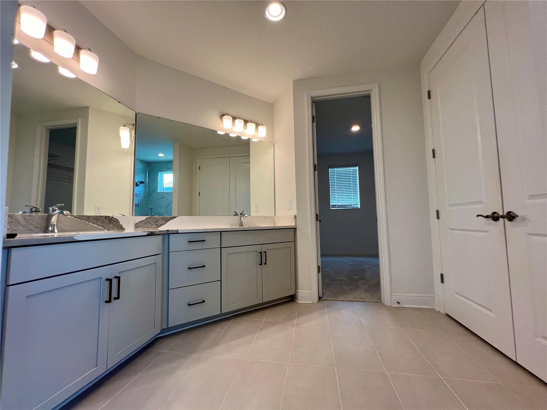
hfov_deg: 106.2
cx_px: 274
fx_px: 205
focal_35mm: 13
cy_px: 205
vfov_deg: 89.9
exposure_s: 1/120
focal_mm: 1.57
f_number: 1.8
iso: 64
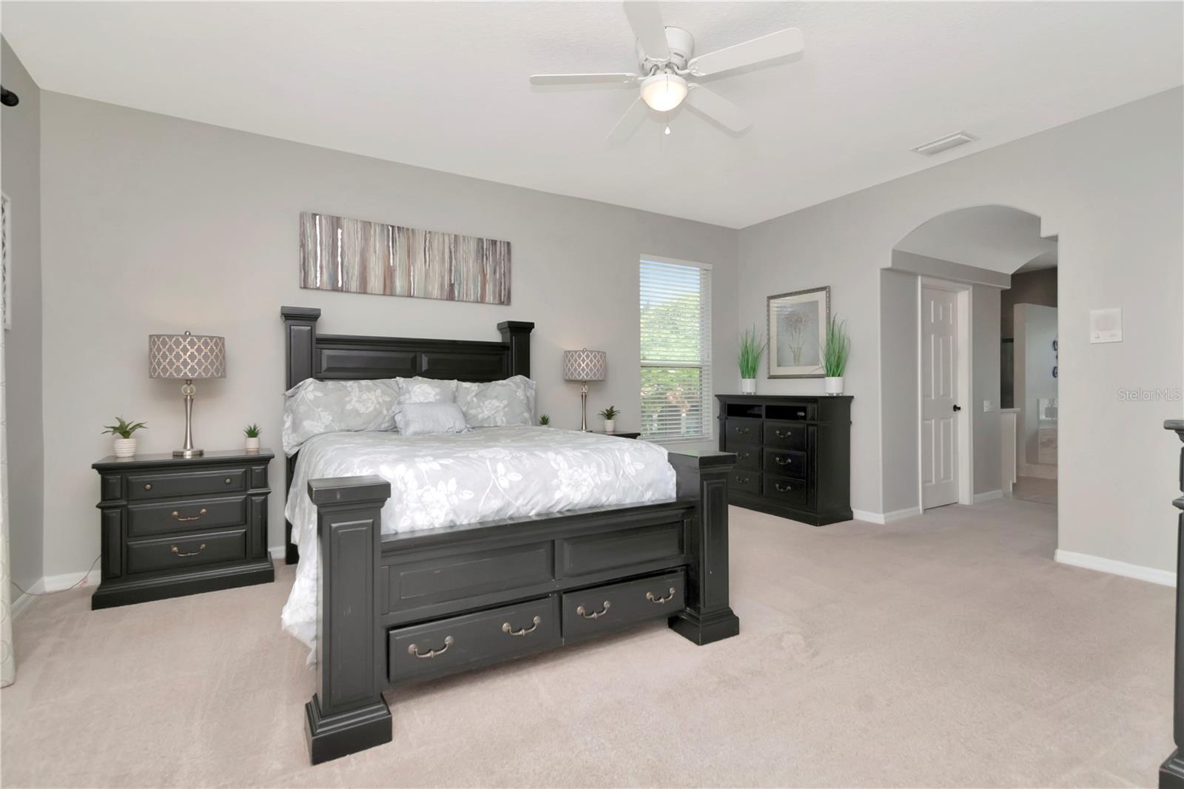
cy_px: 394
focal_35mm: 16
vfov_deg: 72.0
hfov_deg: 95.0
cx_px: 592
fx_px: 543
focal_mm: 11
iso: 640
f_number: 8
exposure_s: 1/200
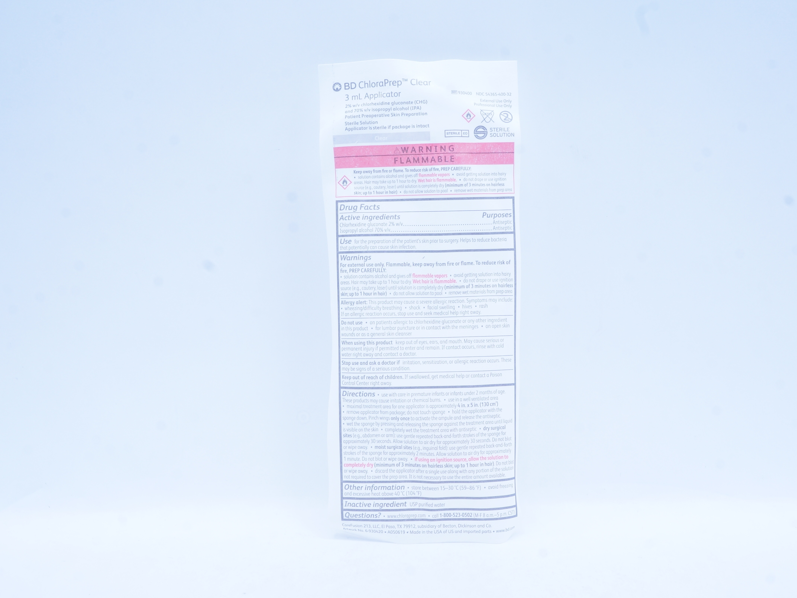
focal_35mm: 45
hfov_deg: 42.4
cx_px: 423
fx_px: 1026
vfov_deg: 32.5
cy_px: 298
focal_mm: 27
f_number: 14
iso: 400
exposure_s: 1/10
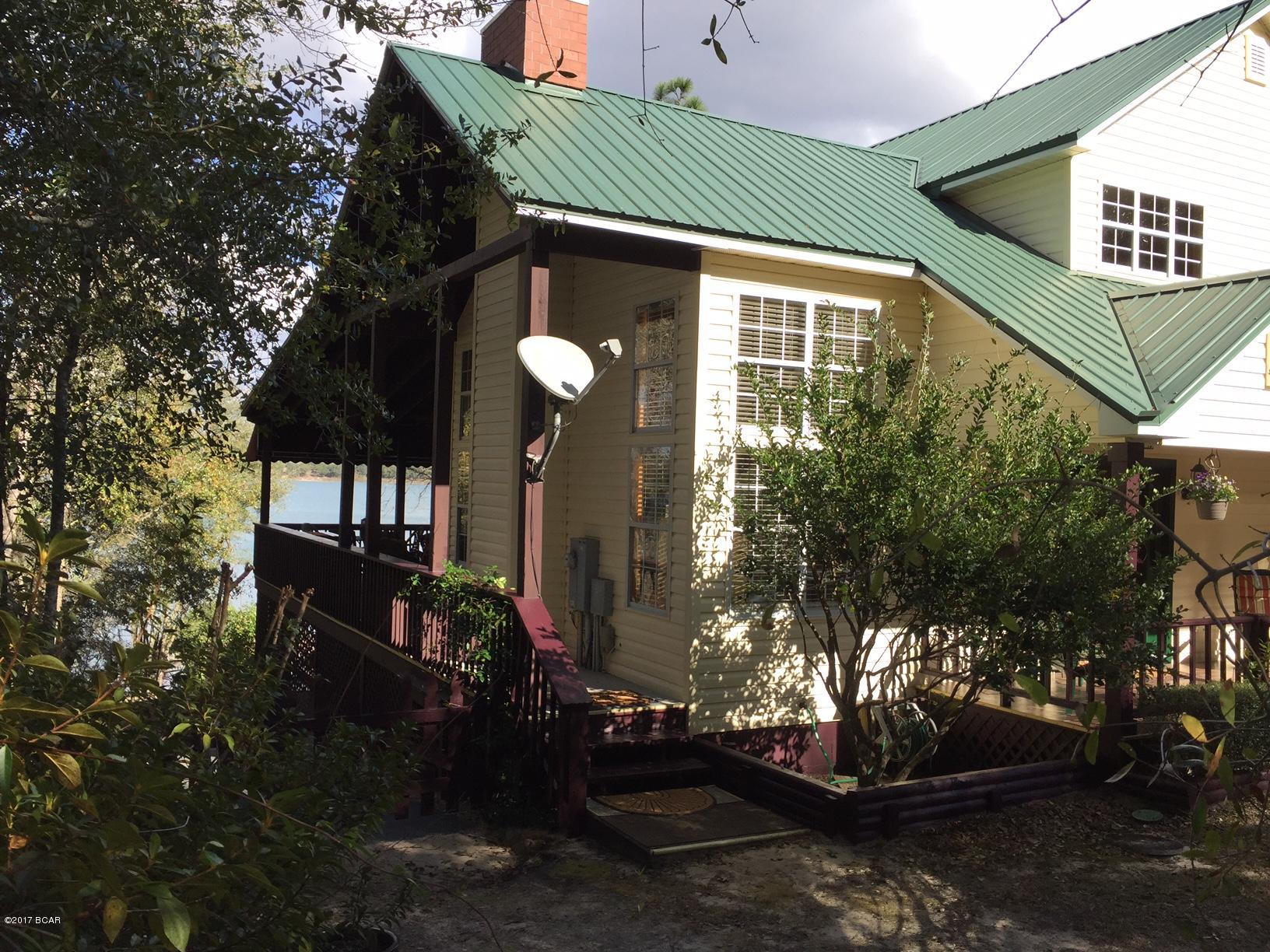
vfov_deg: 48.2
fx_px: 1064
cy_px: 476
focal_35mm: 29
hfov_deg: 61.7
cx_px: 635
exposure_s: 1/964
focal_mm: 4.15
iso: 32
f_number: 2.2
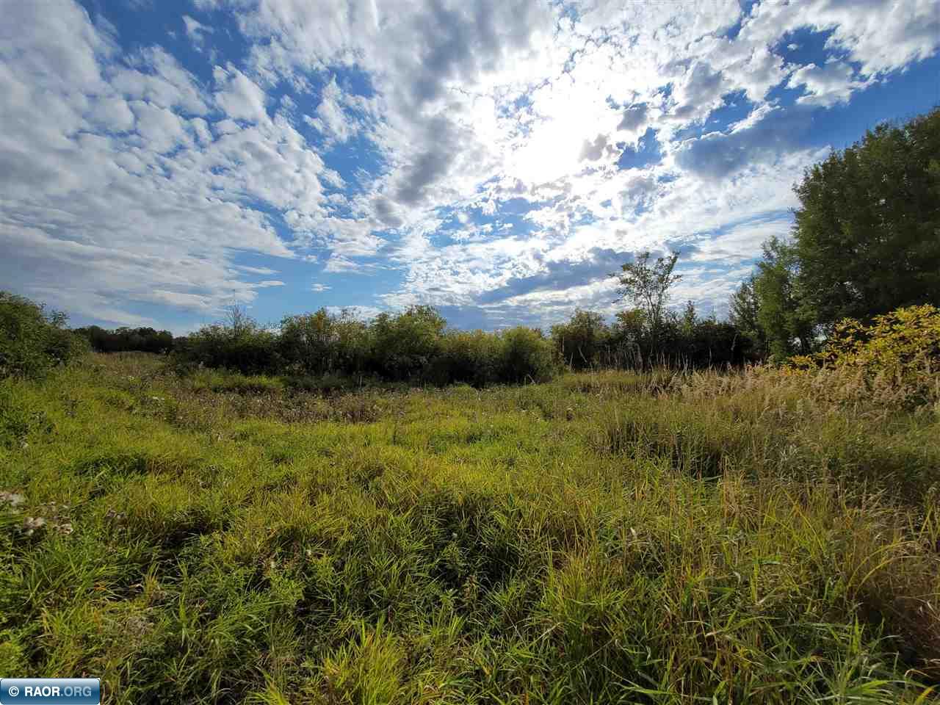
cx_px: 470
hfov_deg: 106.2
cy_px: 352
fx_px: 353
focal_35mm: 13
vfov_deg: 89.9
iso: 64
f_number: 2.2
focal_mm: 2.2
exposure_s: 1/5874
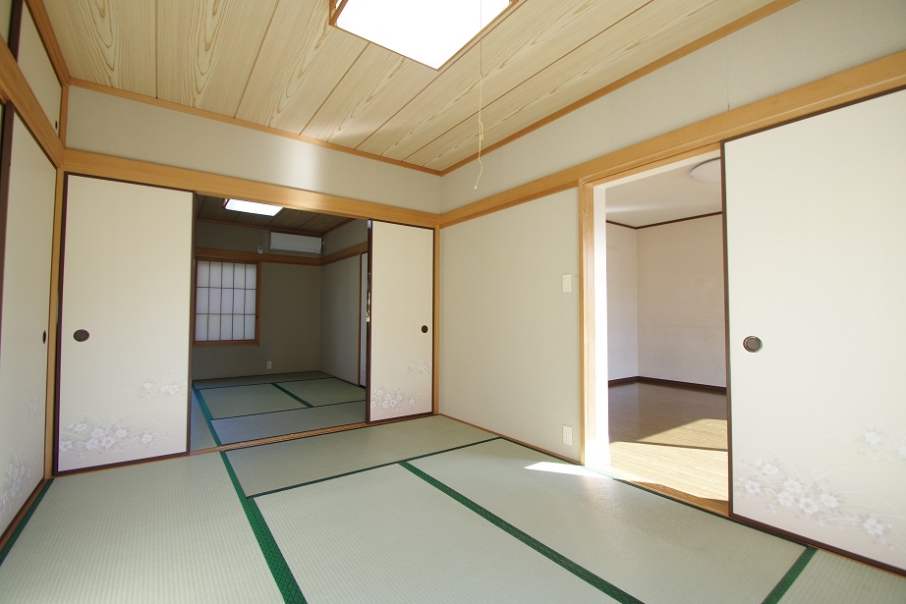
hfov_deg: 100.4
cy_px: 302
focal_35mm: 15
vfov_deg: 77.3
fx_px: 378
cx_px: 453
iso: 200
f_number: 5.6
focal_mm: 10
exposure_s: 1/60
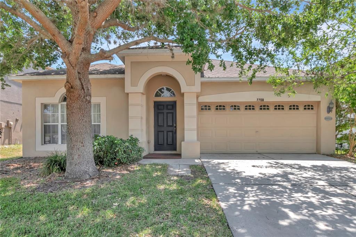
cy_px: 118
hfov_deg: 81.2
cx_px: 178
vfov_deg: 59.5
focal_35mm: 21
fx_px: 208
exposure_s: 1/640
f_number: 7.1
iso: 640
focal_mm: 14
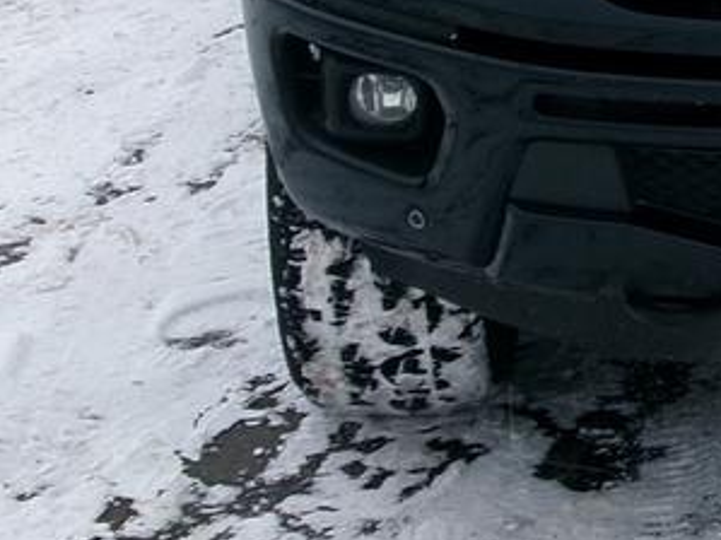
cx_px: 885
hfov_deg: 15.7
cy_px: -24
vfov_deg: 12.2
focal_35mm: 120
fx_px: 2498
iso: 100
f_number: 10.8
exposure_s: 1/40
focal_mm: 5.1
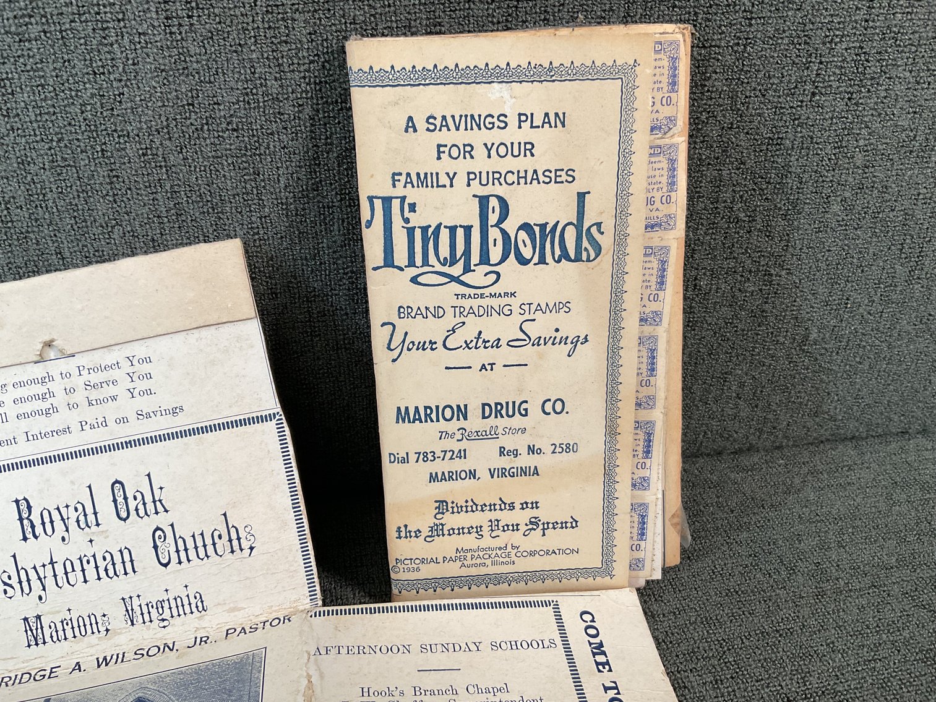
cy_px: 351
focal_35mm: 29
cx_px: 468
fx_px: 784
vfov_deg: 48.2
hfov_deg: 61.7
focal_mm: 3
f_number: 1.8
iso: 40
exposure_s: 1/60
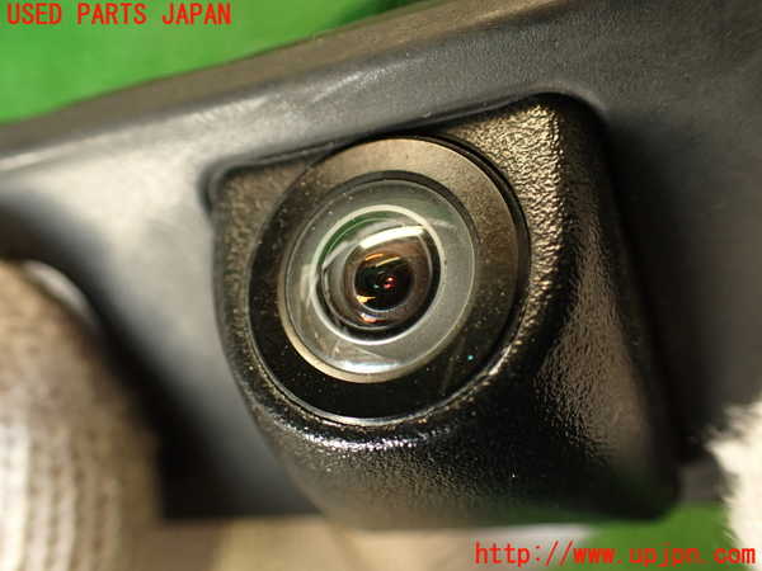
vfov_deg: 44.2
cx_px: 381
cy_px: 286
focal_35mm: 32
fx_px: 704
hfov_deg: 56.8
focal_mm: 5.79
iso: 250
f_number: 2.4
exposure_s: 1/30
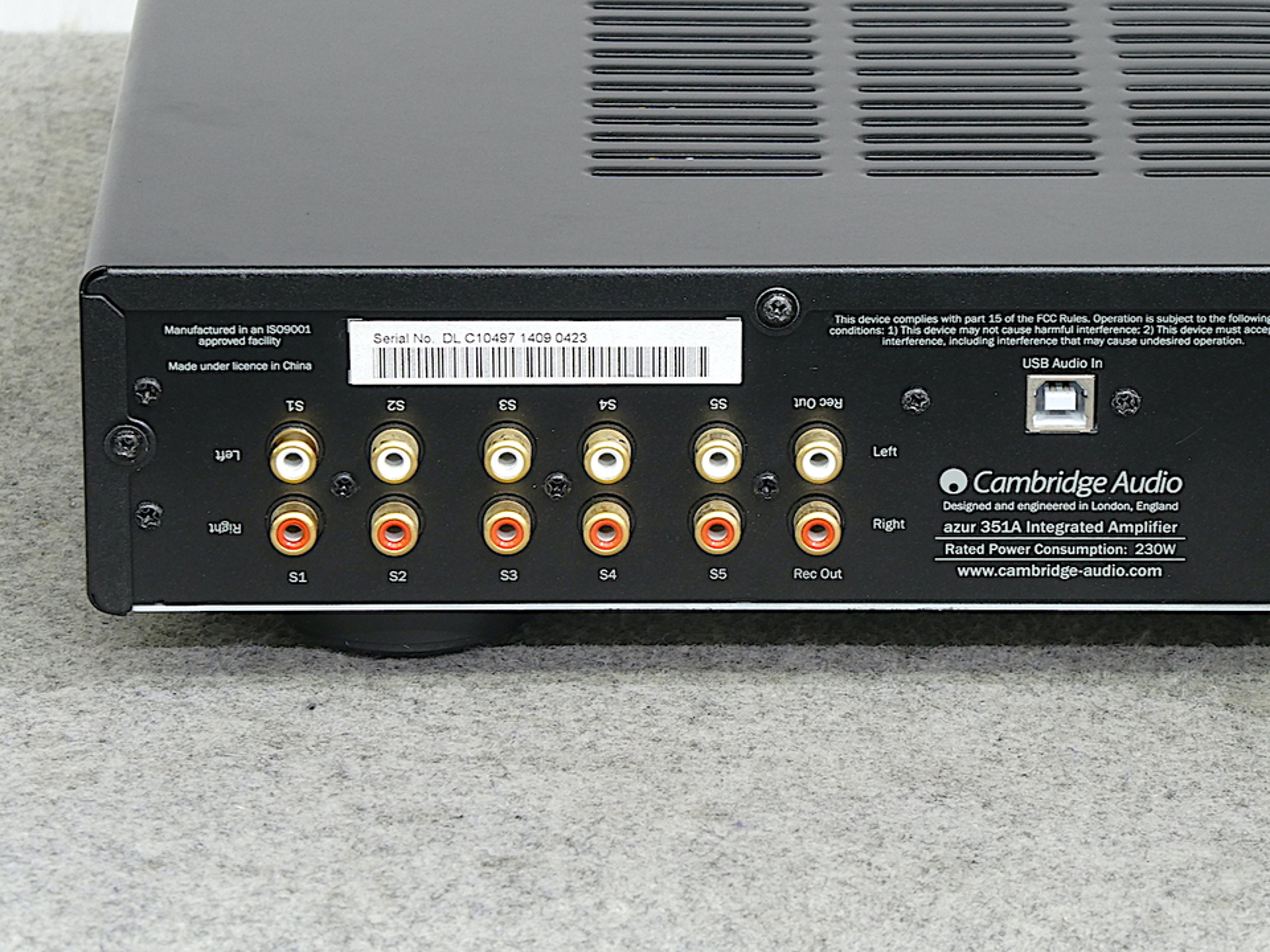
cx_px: 635
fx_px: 7851
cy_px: 476
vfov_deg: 6.9
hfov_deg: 9.2
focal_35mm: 214
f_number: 5.6
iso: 200
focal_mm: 38.4
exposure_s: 1/4
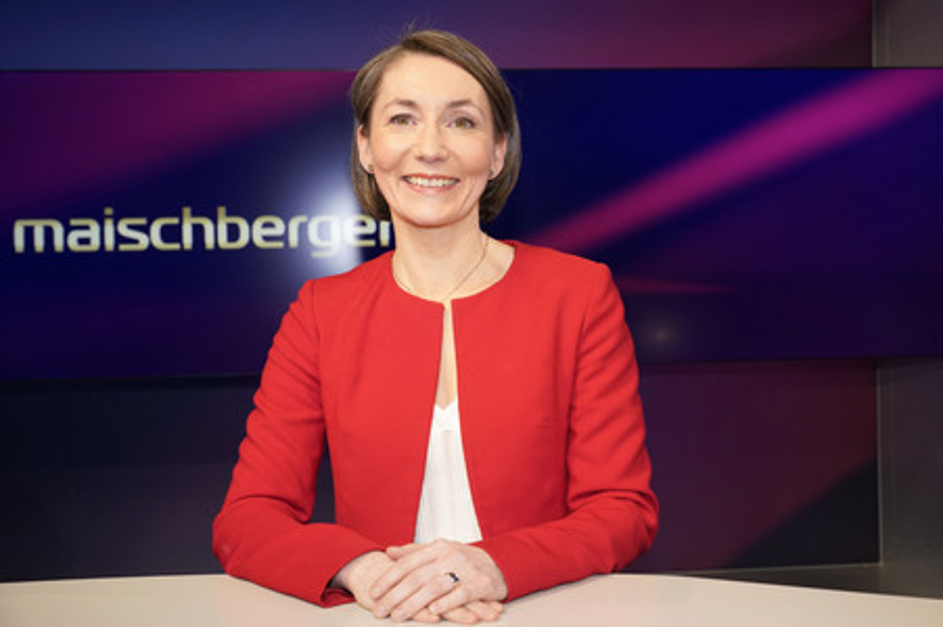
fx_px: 1178
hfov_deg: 43.6
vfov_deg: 29.8
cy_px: 314
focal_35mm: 45
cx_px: 472
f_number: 5.6
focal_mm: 45
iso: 2000
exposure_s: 1/125
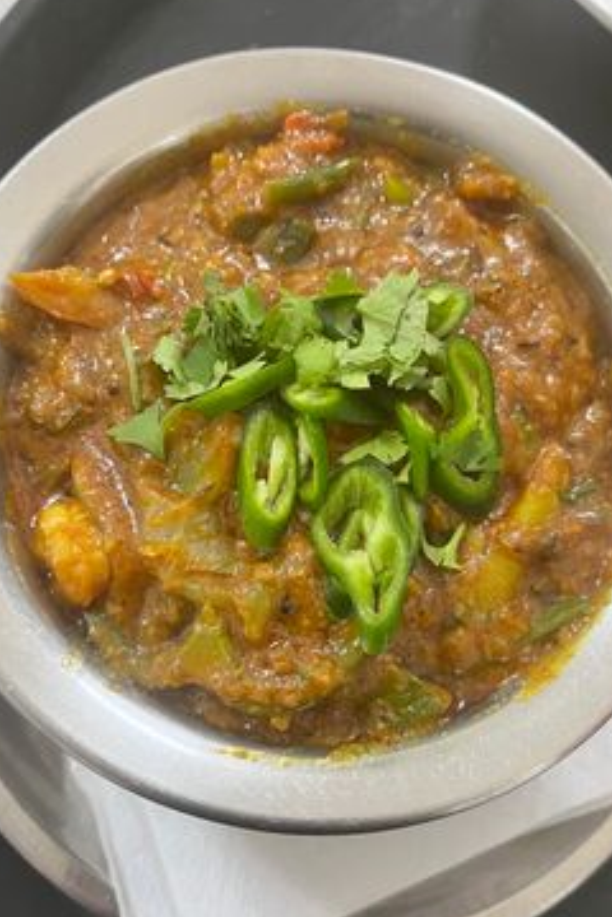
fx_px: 816
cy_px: 504
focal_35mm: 32
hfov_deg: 41.1
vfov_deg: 58.6
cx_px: 326
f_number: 1.6
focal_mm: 5.1
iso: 500
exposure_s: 1/50
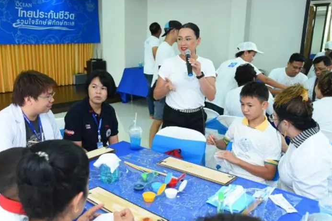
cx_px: 152
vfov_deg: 36.9
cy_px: 111
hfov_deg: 53.1
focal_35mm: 36
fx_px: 332
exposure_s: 1/60
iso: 1250
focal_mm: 32
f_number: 5
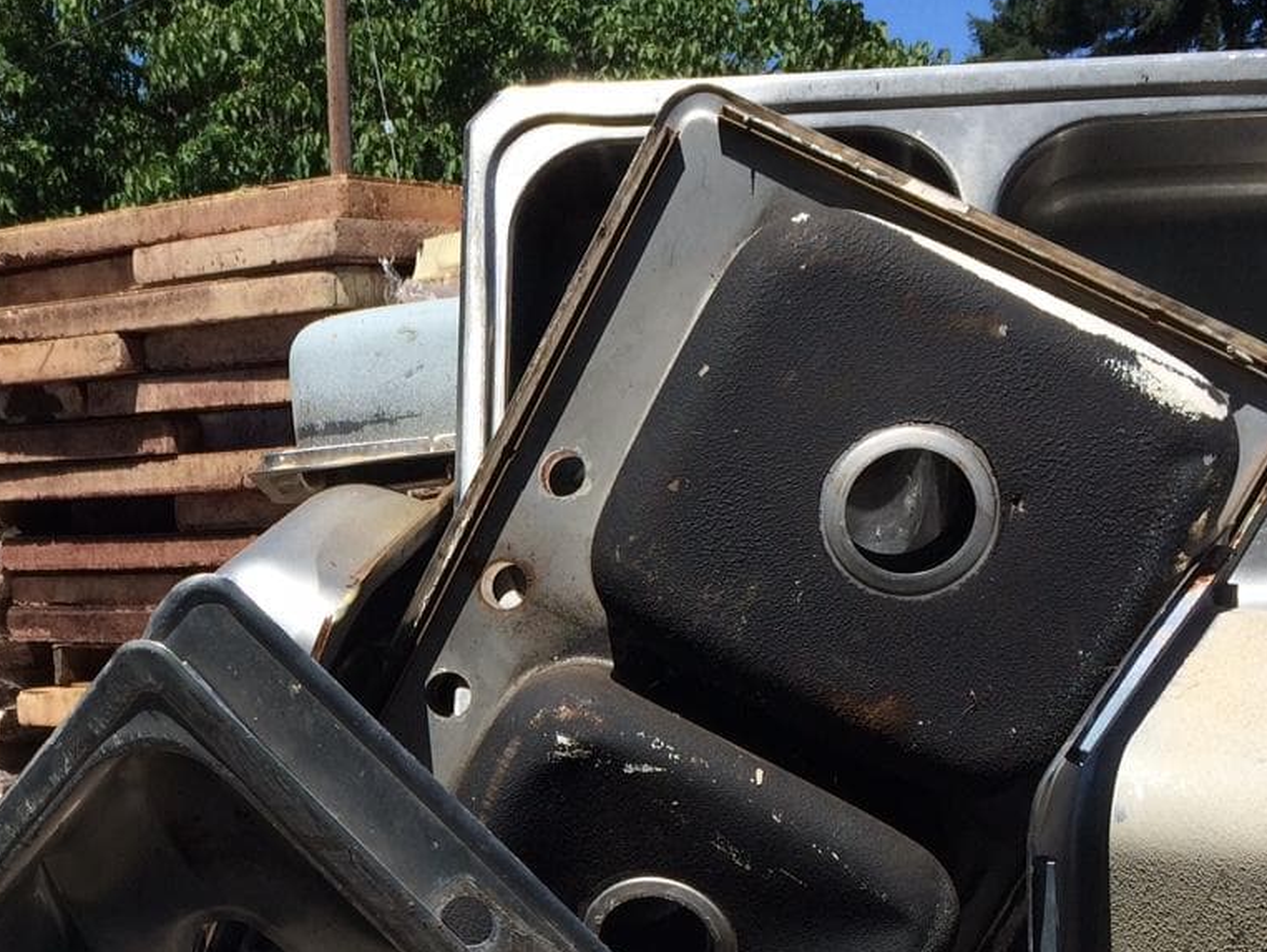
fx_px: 2270
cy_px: 857
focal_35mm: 62
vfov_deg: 23.1
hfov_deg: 30.3
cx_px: 231
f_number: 2.2
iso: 32
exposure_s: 1/2160
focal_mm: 4.15
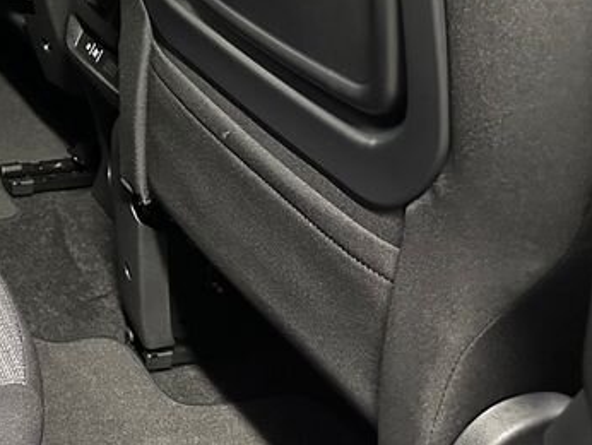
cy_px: -74
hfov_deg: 23.1
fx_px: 1215
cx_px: -252
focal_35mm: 71
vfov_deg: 19.6
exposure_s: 1/33
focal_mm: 6.86
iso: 1000
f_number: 1.78
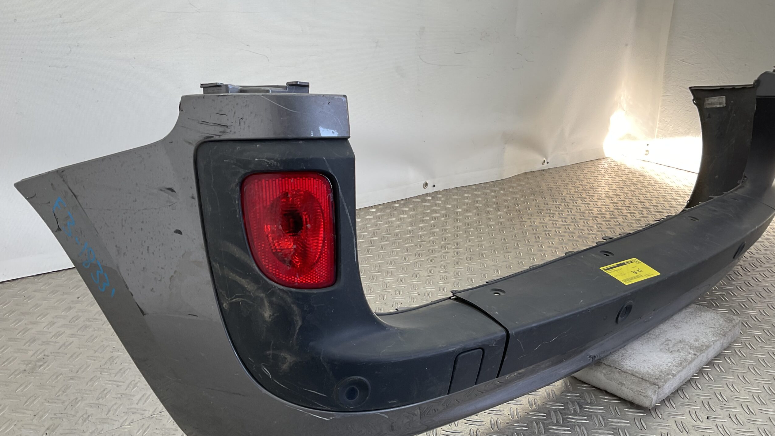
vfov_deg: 36.6
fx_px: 658
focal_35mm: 32
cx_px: 390
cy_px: 257
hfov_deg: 61.0
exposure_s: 1/120
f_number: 1.8
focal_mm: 3
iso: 16
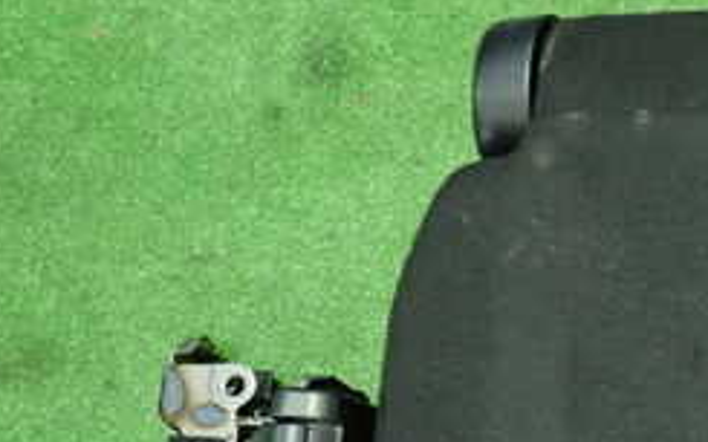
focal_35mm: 65
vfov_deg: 19.8
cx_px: 728
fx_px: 1254
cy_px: 364
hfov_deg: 29.2
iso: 800
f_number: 2
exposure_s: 1/25
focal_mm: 4.5
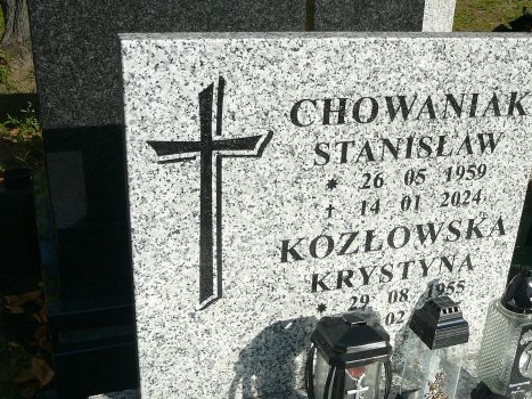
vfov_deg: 30.0
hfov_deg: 39.2
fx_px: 738
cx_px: 352
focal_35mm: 48
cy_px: 270
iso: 80
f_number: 5
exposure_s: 1/500
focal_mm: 5.2
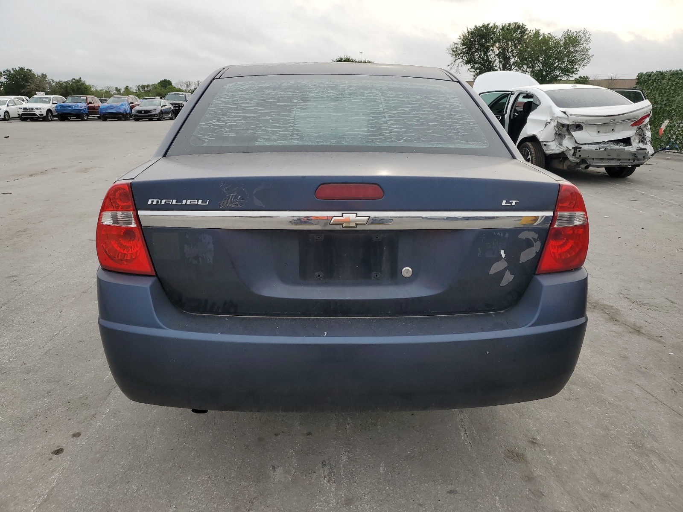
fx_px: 513
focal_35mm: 26
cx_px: 342
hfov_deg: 67.3
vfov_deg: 53.1
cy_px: 256
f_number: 1.5
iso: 50
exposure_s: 1/833
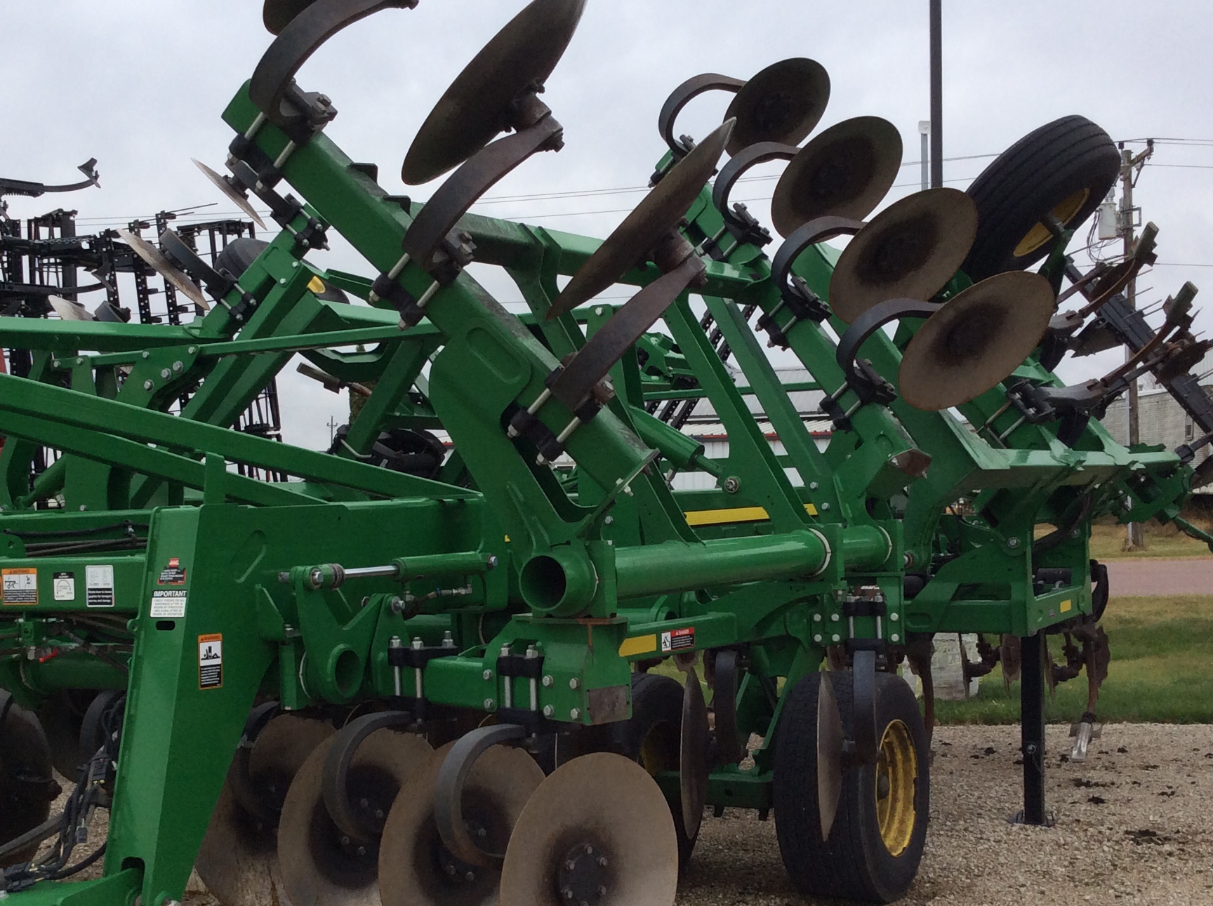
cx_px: 535
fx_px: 1680
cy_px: 520
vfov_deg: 30.2
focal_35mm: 48
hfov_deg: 39.6
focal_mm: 3.3
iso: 32
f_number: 2.4
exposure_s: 1/673
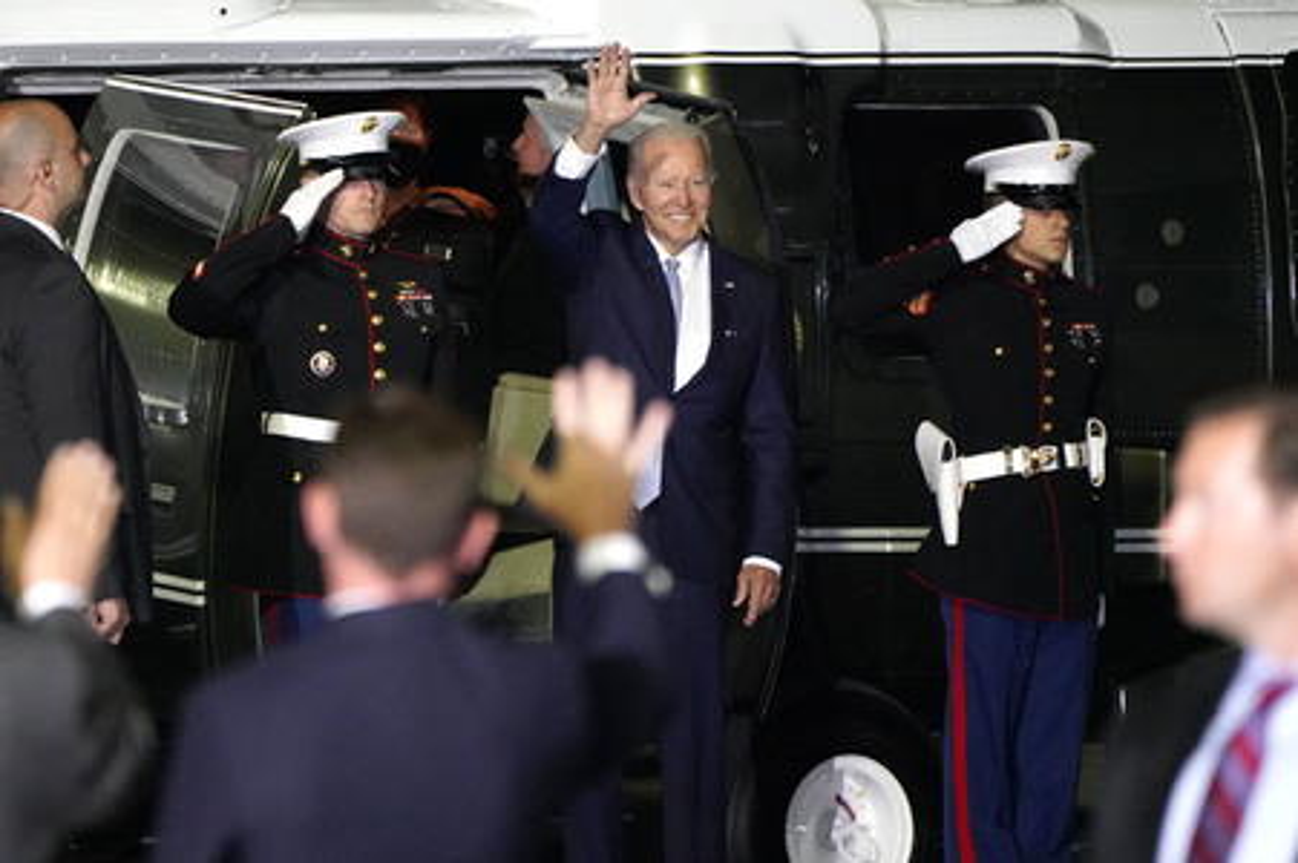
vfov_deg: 3.4
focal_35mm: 400
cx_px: 649
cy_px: 432
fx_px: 14411
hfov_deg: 5.2
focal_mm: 400
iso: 12800
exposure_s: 1/200
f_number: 5.6
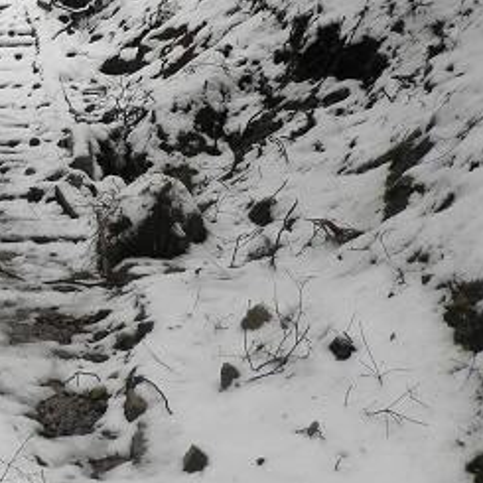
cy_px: 116
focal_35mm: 78
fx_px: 1231
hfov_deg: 21.4
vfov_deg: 22.0
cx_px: -4
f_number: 3.2
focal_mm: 4.9
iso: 64
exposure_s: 1/200
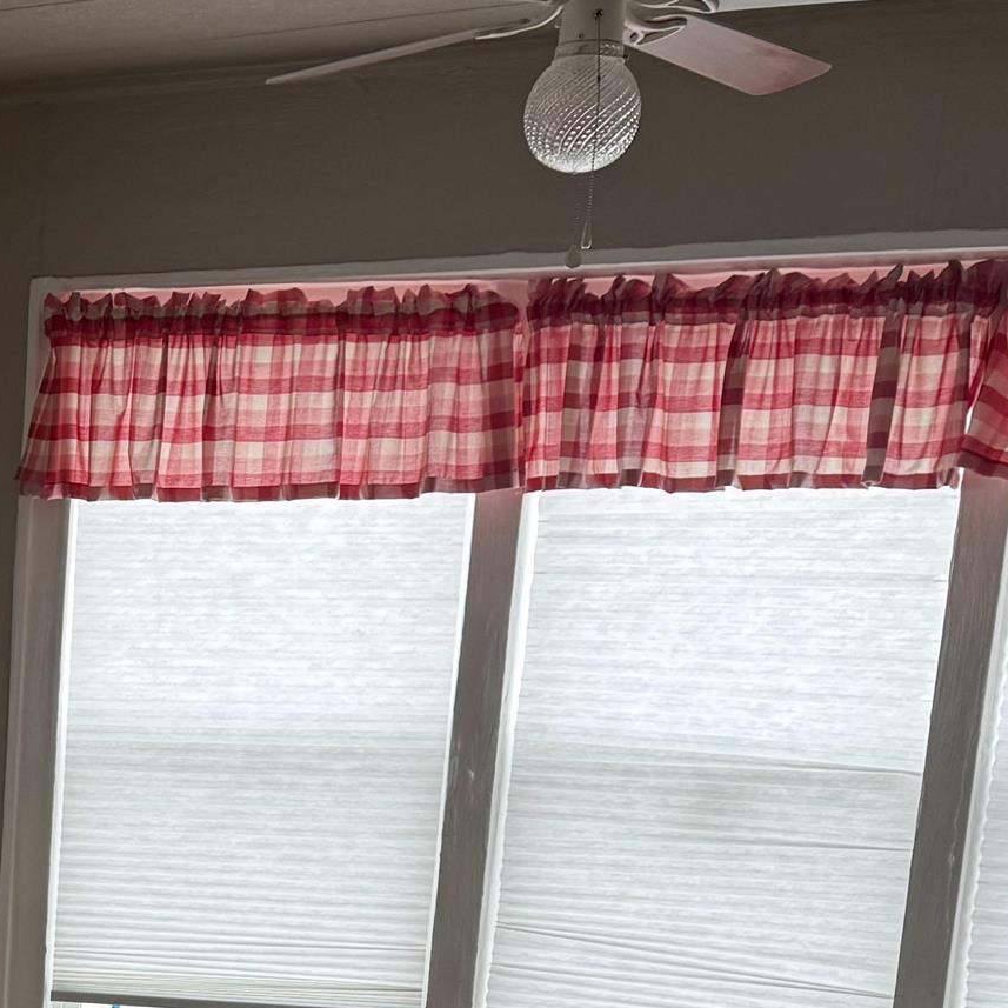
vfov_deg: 21.3
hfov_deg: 21.1
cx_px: -225
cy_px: 1186
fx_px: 2504
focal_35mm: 76
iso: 80
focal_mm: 6.76
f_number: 1.78
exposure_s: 1/244
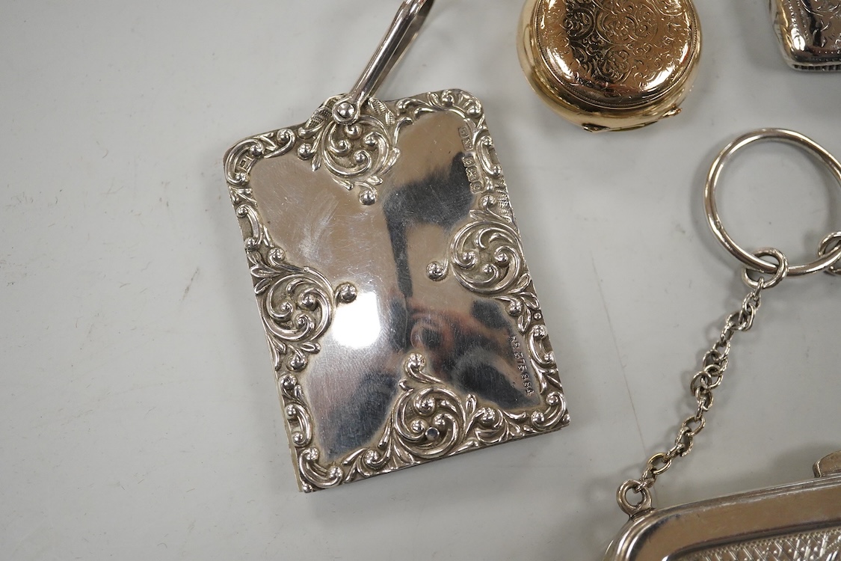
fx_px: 1051
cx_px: 420
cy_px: 280
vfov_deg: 29.9
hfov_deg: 43.6
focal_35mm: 45
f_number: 3.5
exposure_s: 1/800
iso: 2500
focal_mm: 30
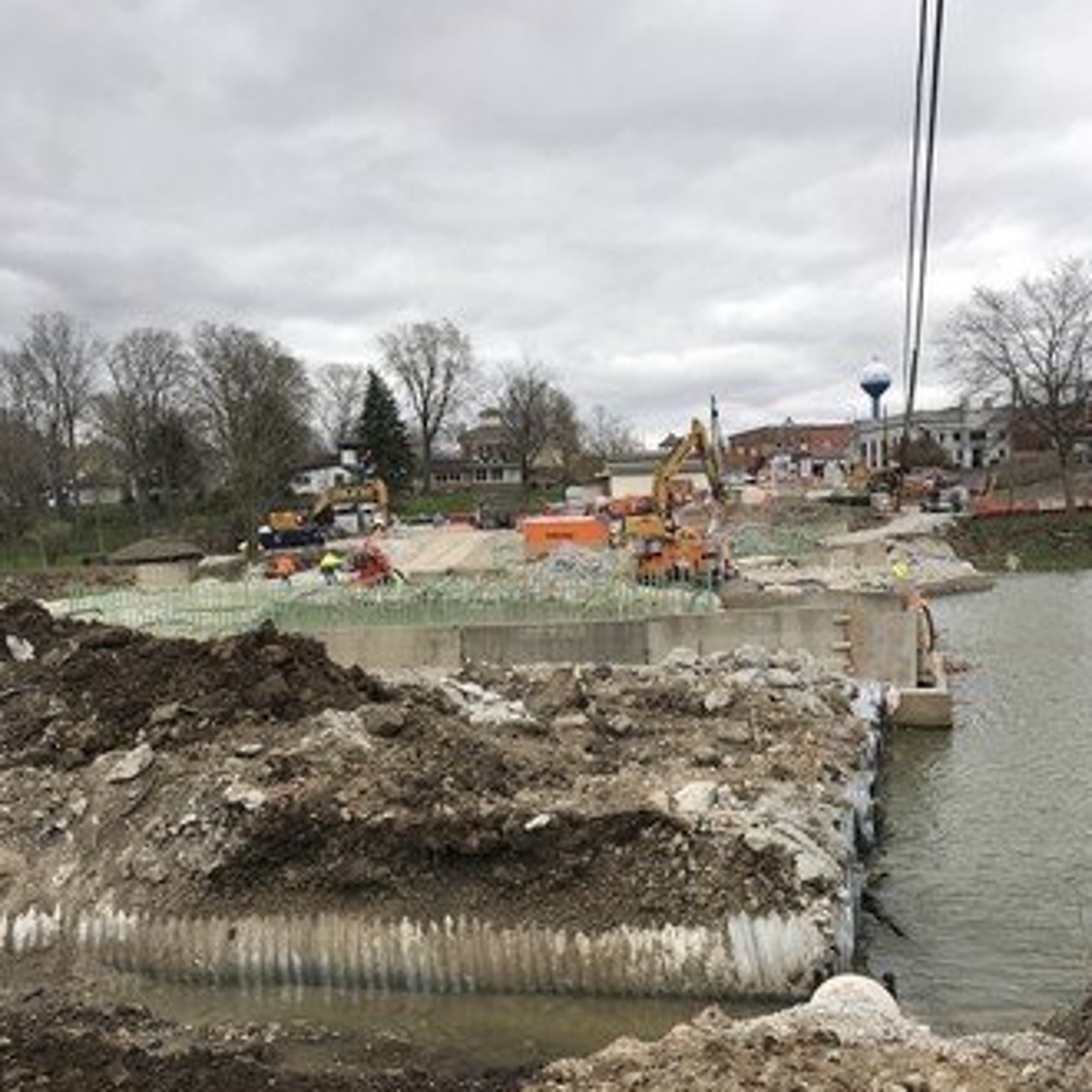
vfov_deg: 48.1
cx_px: 553
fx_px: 1213
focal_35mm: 34
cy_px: 660
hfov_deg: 48.4
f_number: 1.8
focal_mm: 3.99
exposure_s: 1/1709
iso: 20
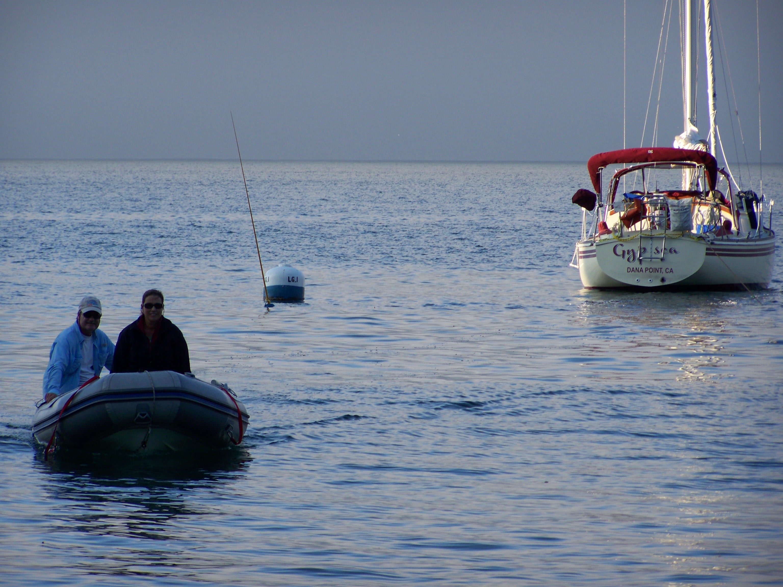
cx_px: 392
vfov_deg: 6.8
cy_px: 294
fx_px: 4954
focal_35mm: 219
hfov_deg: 9.0
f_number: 3.2
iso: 64
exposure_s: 1/400
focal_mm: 36.3
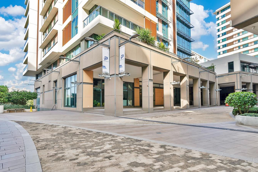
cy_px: 74
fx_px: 136
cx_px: 124
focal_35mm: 19
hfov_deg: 86.9
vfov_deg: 64.3
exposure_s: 1/250
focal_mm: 16
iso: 100
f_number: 5
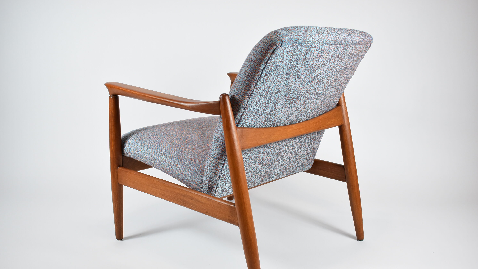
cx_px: 240
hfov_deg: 51.0
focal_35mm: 40
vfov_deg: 30.0
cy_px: 157
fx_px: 501
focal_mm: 25
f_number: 5
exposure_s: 1/125
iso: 800
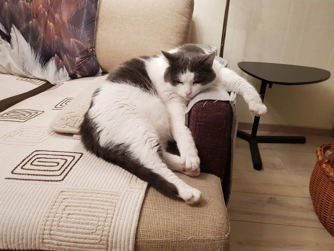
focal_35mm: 26
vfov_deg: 53.1
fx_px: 251
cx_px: 167
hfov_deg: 67.3
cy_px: 126
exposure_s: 1/50
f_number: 1.7
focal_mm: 4.3
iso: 320
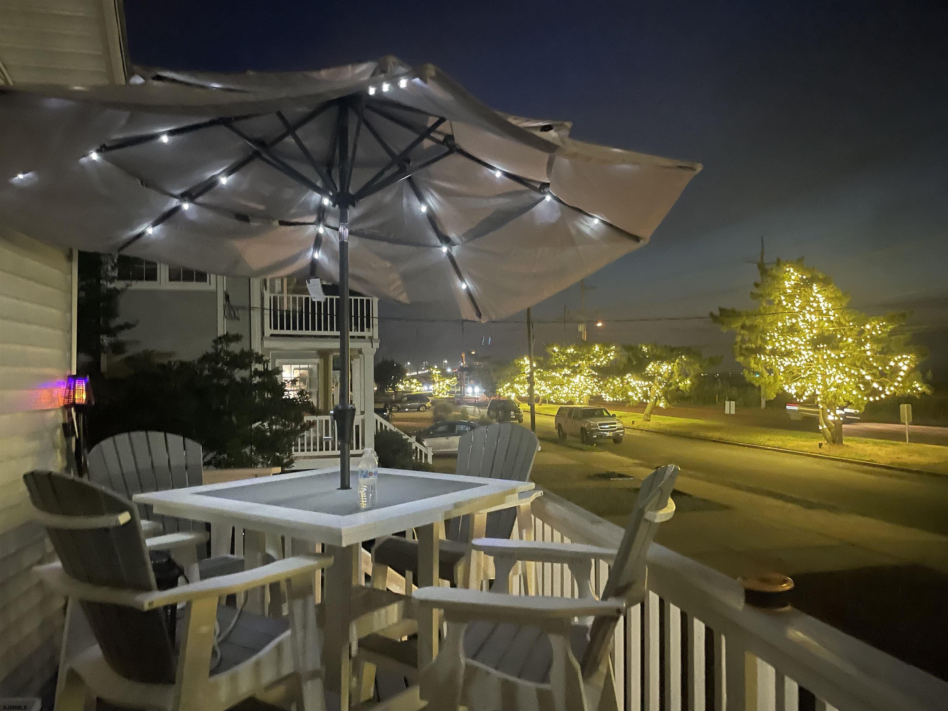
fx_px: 712
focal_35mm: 26
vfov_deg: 53.1
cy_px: 356
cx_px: 474
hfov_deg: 67.3
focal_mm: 4.2
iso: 1250
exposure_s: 1/15
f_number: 1.6
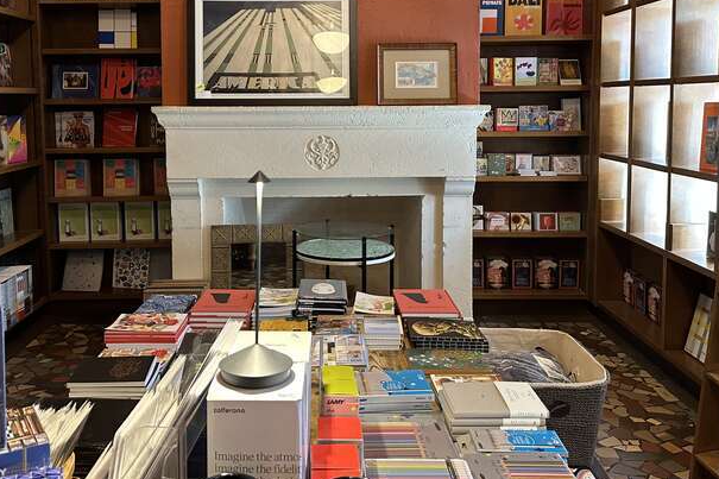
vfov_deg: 39.3
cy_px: 149
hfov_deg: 57.2
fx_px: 659
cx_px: 330
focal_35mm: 33
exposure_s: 1/60
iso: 500
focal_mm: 6.86
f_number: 1.78
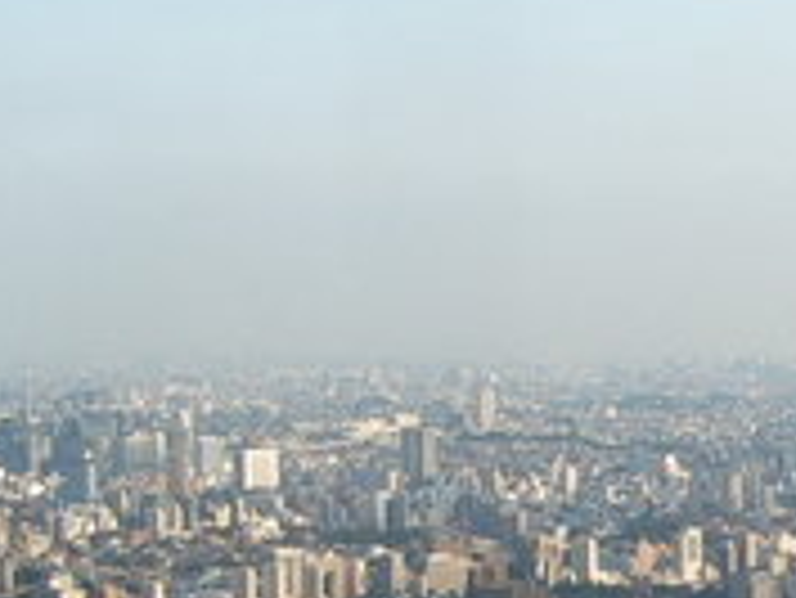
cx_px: 836
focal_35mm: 134
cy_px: 616
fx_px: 3083
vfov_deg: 11.0
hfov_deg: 14.4
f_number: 6
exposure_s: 1/125
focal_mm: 6.2
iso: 63
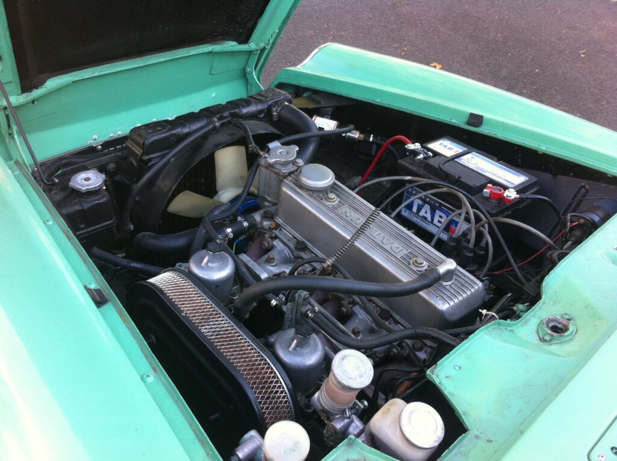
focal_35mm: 35
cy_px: 230
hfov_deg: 52.7
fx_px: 623
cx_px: 308
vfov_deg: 40.6
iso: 80
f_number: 2.8
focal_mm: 3.85
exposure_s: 1/60
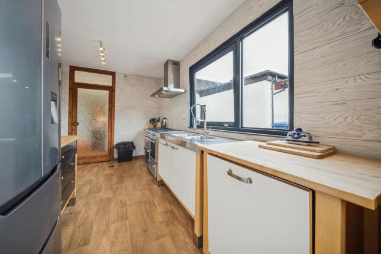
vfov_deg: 90.0
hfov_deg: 112.6
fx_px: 127
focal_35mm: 12
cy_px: 127
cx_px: 190
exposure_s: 1/25
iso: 125
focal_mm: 12
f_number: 8
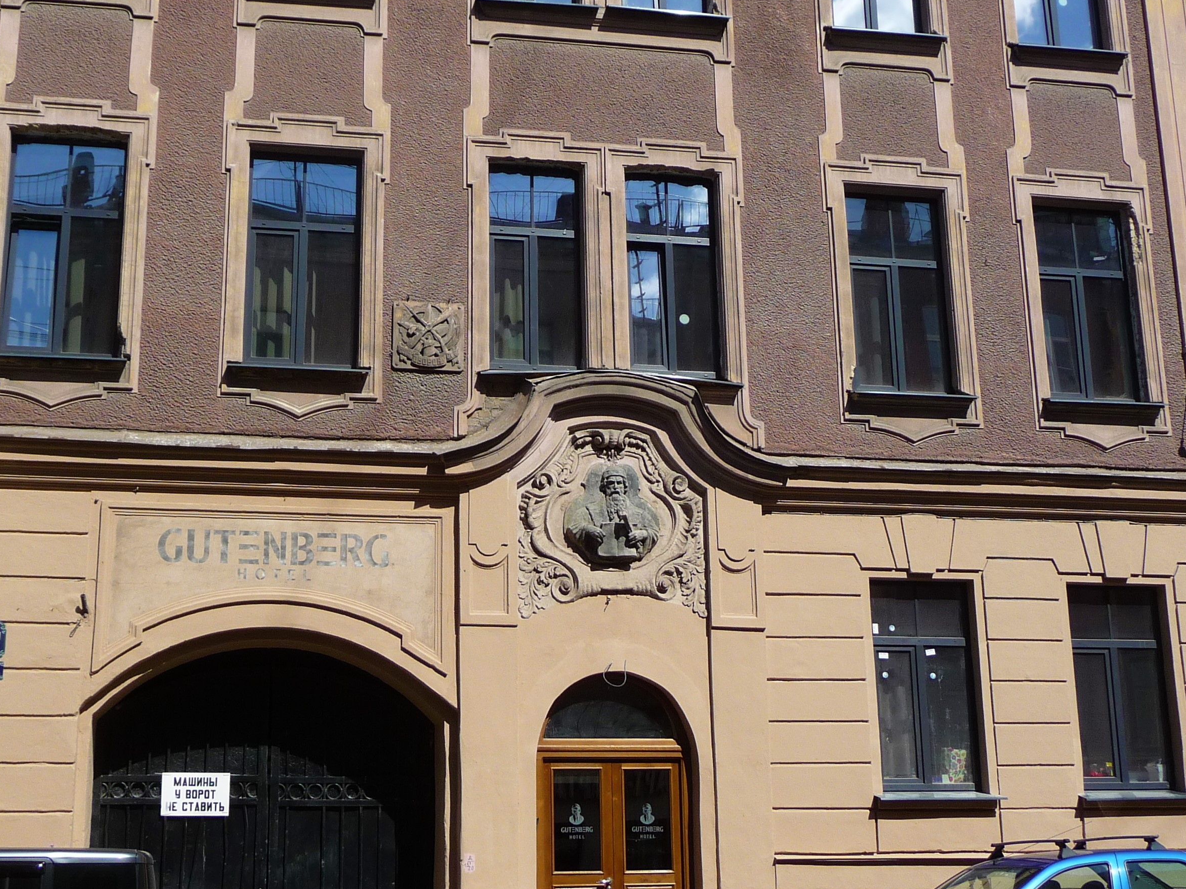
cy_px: 428
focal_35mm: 47
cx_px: 513
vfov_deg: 30.9
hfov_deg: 40.4
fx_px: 1610
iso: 100
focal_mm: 5.3
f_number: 3.5
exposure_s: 1/1000
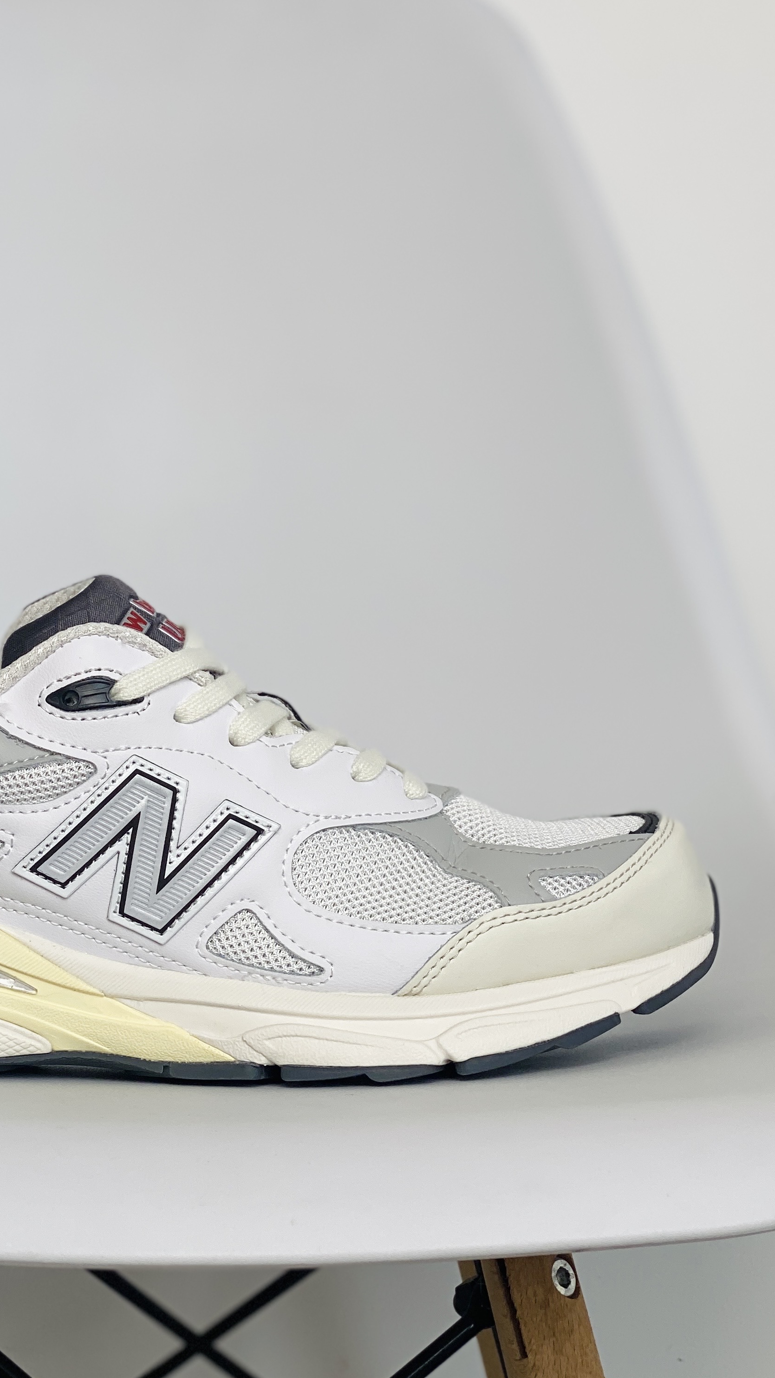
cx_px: 201
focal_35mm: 77
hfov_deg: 15.6
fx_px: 2813
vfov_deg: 27.5
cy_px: 641
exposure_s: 1/214
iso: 20
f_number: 2
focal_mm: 6
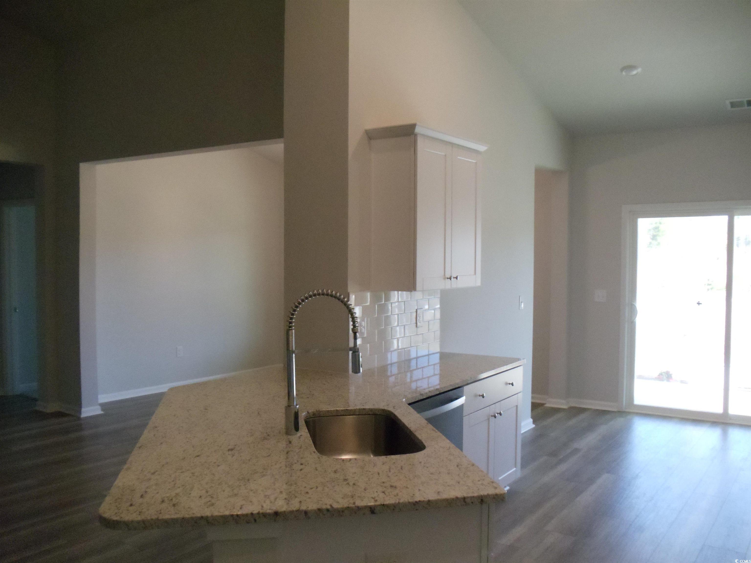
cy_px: 282
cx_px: 376
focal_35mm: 44
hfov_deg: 42.9
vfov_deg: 32.9
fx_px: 955
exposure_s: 1/125
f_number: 3.5
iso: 800
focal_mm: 6
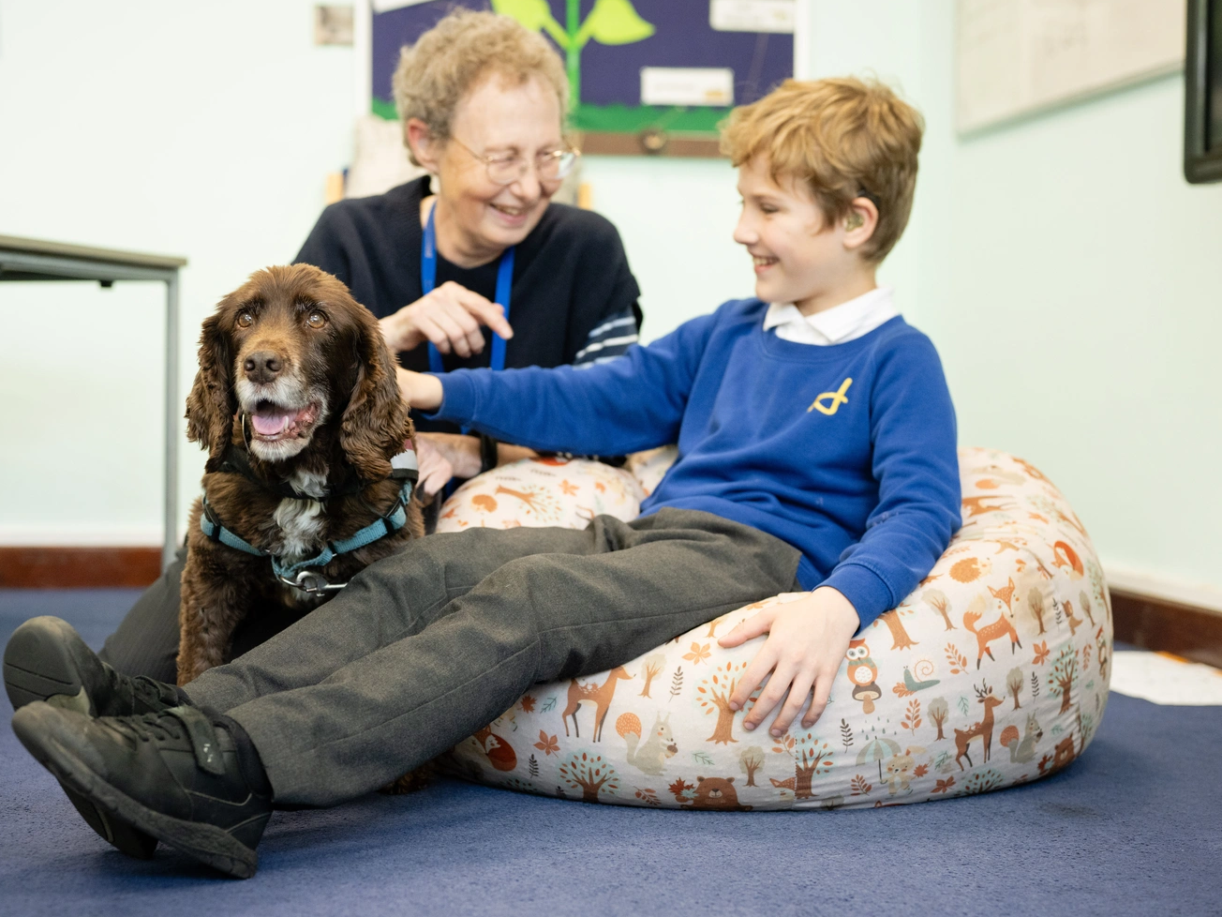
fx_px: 2083
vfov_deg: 24.8
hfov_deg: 32.7
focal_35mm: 59
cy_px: 458
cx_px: 544
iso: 1600
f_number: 3.2
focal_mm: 50
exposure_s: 1/250
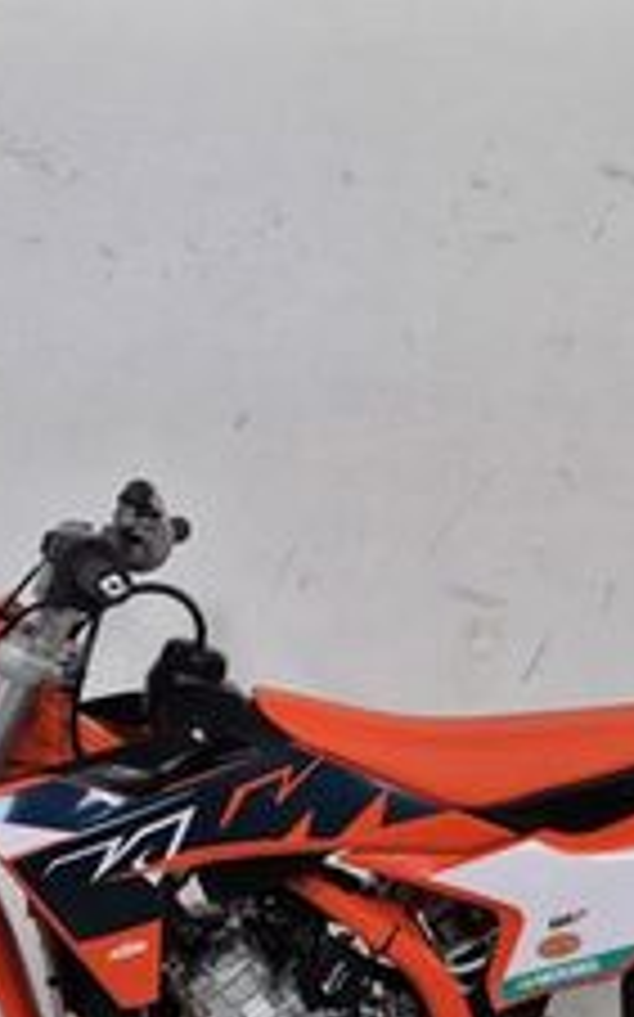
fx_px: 1910
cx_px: 292
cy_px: 567
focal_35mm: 69
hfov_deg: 18.8
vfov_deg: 29.8
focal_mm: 5.4
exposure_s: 1/100
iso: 200
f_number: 1.8
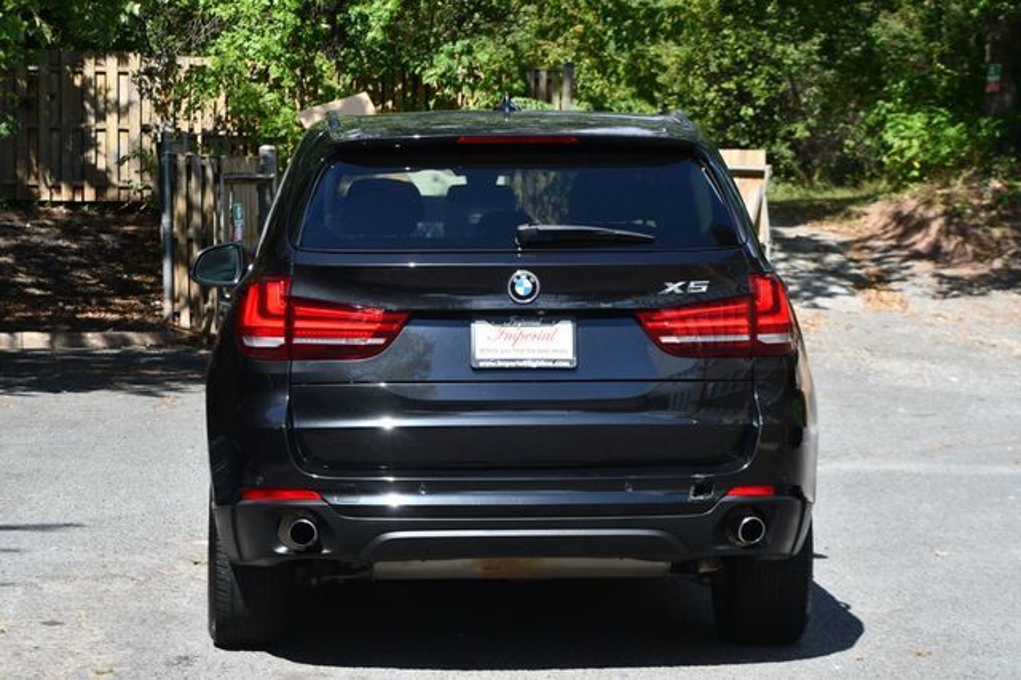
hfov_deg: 17.5
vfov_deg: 11.7
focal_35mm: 117
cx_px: 510
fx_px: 3316
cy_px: 340
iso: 140
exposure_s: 1/250
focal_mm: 78
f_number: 8
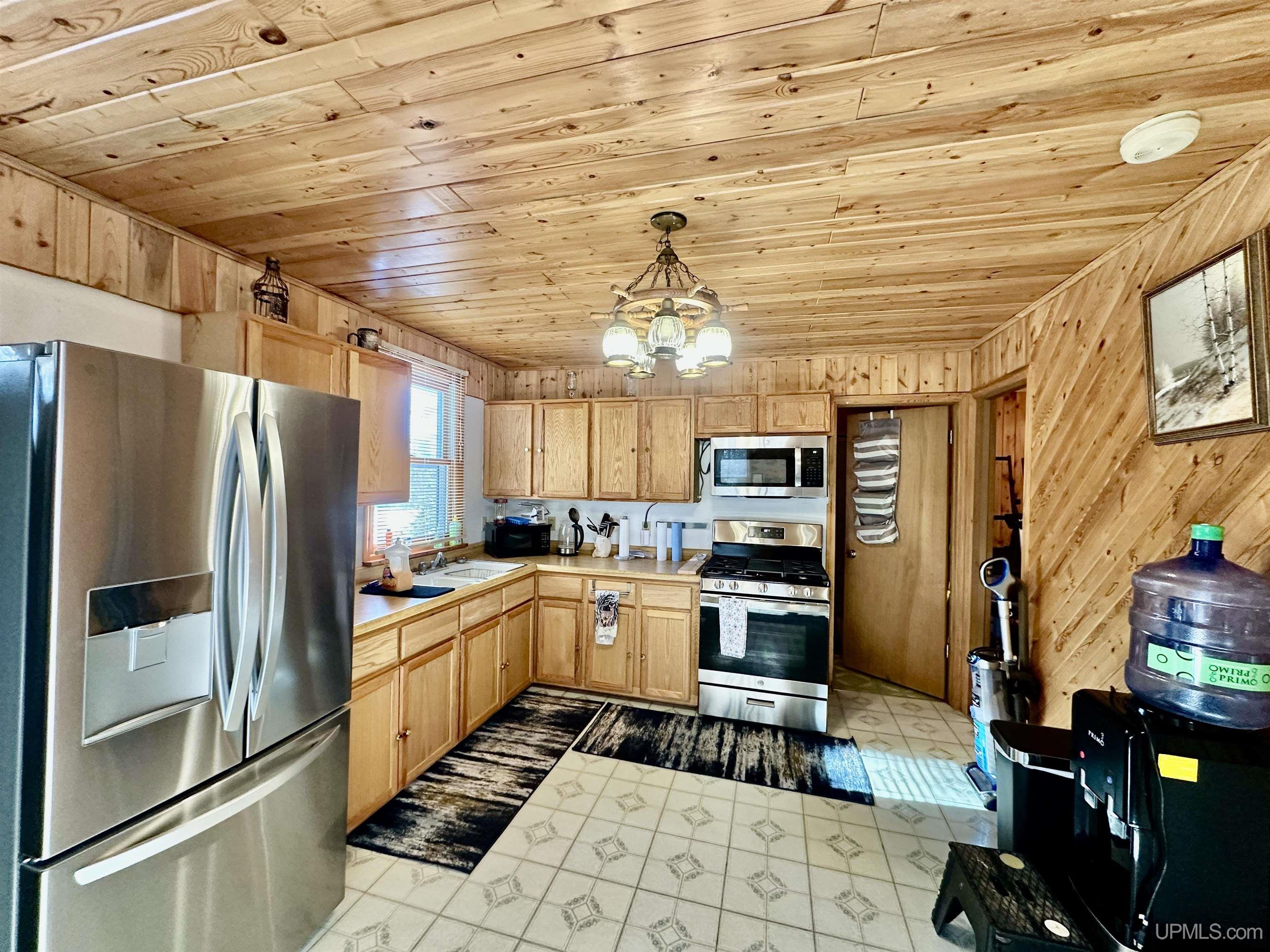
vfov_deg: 85.7
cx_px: 635
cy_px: 476
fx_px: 514
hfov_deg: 102.1
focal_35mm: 14
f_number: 2.2
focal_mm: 2.22
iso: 320
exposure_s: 1/120
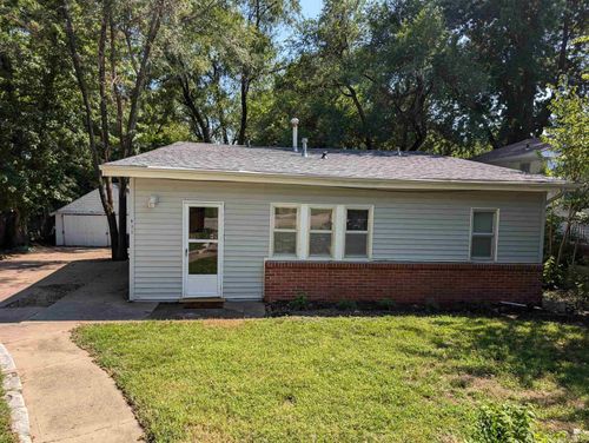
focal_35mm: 24
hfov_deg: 71.5
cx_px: 294
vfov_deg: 56.9
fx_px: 409
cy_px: 222
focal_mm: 6.9
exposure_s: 1/595
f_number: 1.68
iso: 20
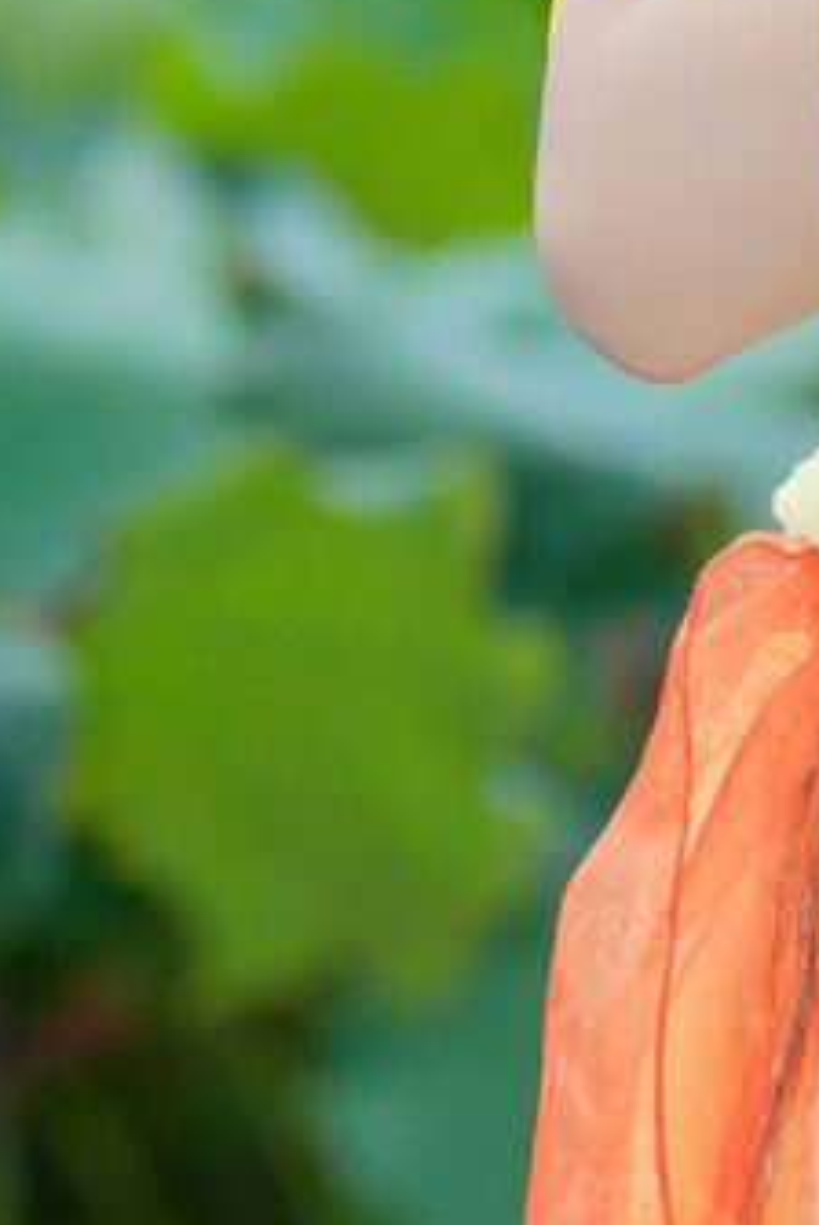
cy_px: -567
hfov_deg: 2.2
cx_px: 1473
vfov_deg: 3.3
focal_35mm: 617
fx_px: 21010
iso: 1250
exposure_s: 1/250
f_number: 4.5
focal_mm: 115
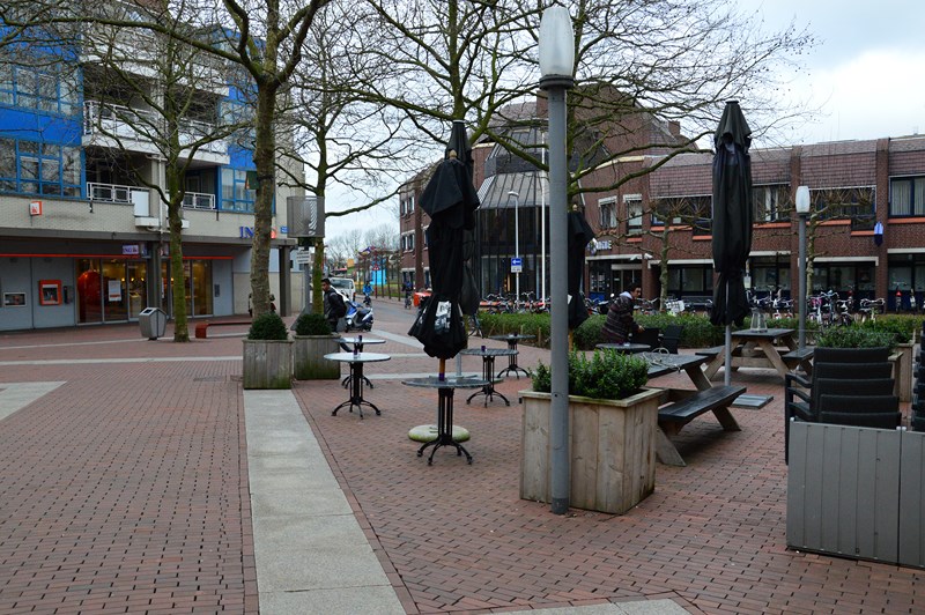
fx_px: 809
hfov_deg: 59.5
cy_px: 308
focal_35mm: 32
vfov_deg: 41.6
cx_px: 462
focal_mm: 21
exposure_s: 1/640
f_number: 7.1
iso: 1600
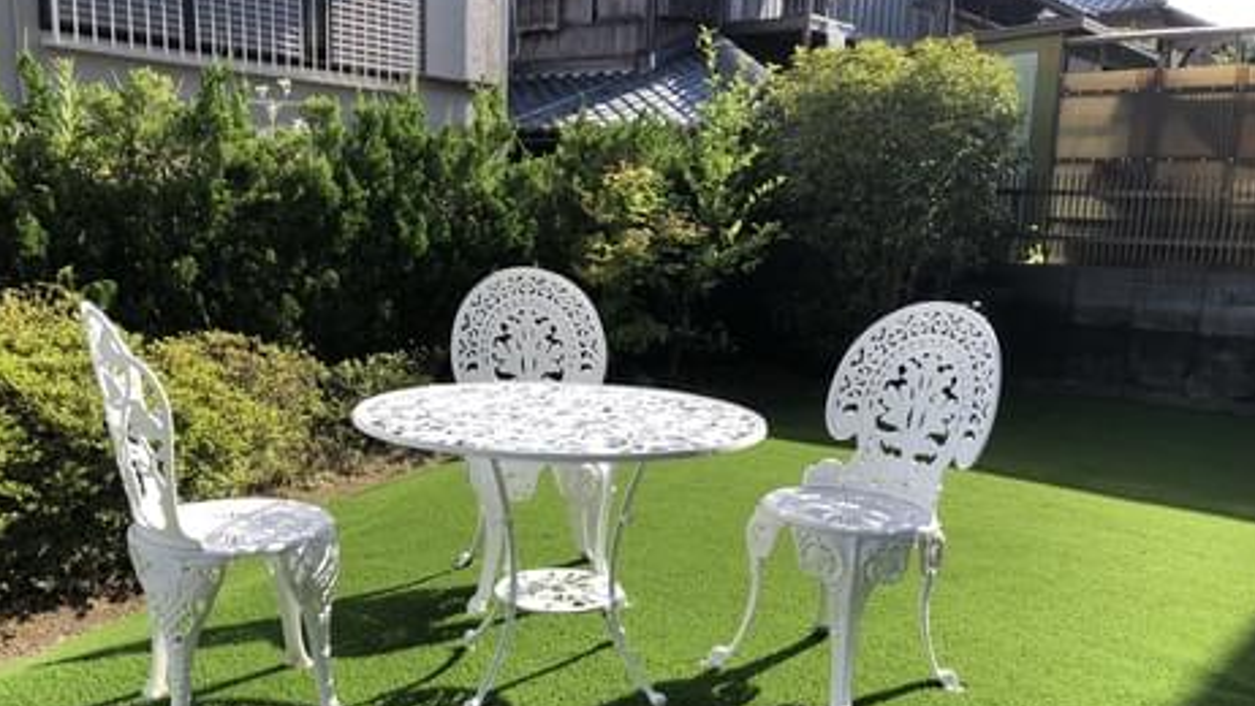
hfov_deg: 59.5
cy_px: 471
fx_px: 1098
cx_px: 608
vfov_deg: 35.3
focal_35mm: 33
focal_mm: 3.99
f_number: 1.8
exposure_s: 1/747
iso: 20
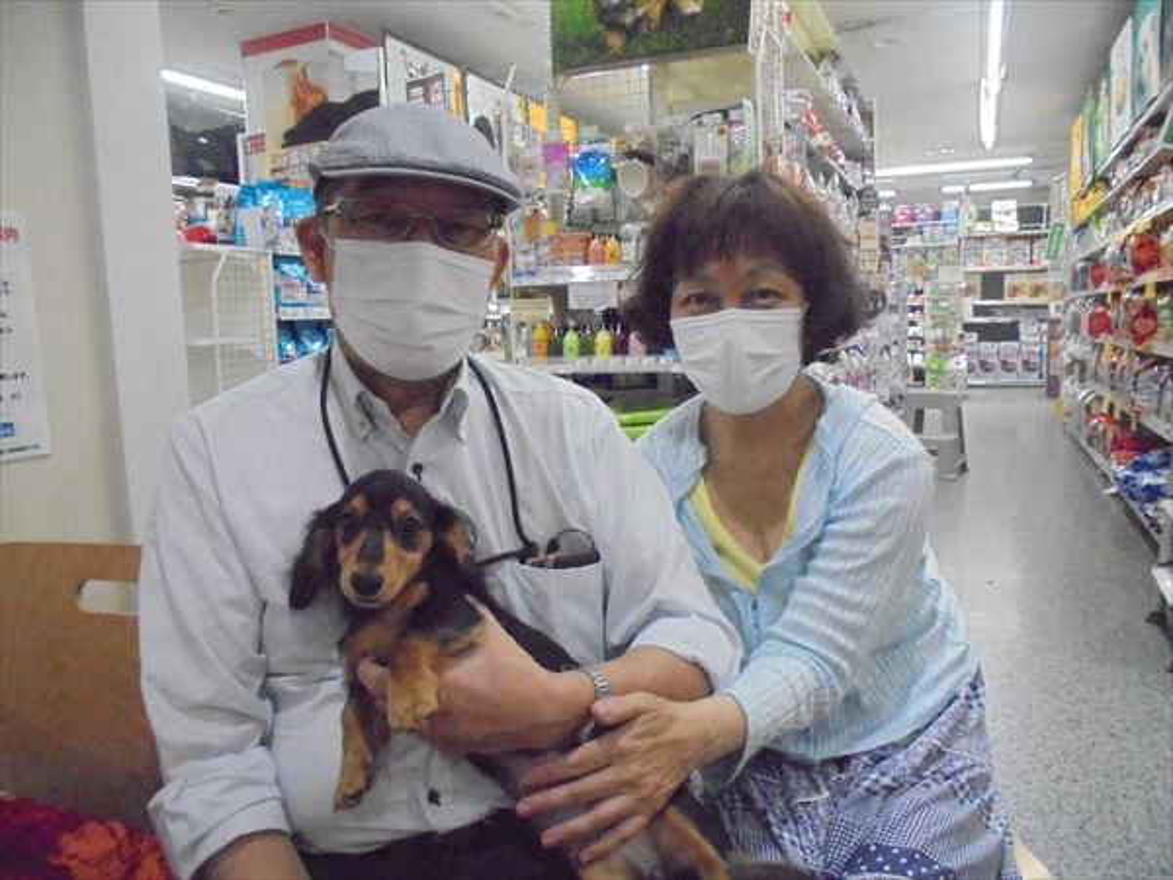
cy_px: 440
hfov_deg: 67.3
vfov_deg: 53.1
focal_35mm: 26
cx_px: 586
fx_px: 881
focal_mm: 4.6
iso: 1600
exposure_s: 1/160
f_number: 3.5
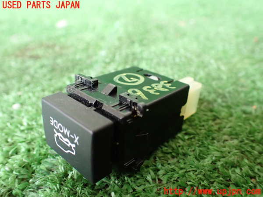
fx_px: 228
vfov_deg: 46.8
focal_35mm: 30
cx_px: 132
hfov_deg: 60.0
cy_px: 98
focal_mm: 5.4
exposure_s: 1/125
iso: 800
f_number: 2.3
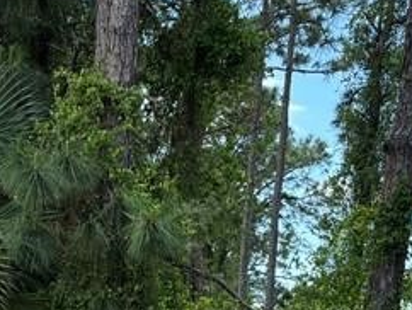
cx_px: 131
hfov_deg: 17.8
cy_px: 428
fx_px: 1311
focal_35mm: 110
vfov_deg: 12.9
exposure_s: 1/693
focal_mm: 5.96
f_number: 1.6
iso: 50
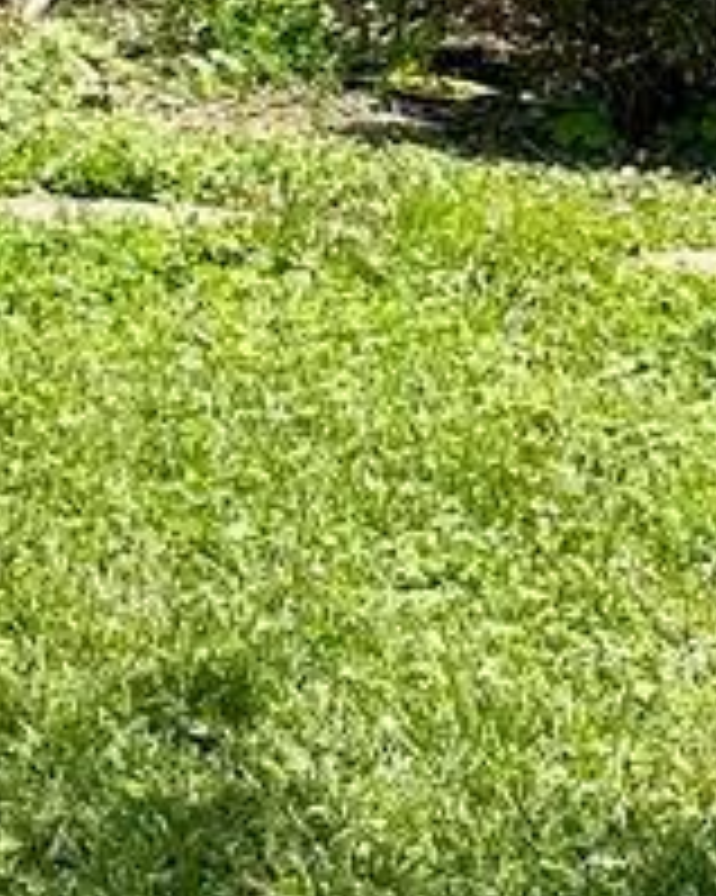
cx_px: -522
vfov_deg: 9.7
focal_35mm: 181
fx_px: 4798
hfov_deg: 8.3
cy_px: -1094
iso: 80
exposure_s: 1/2299
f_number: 1.78
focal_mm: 6.86
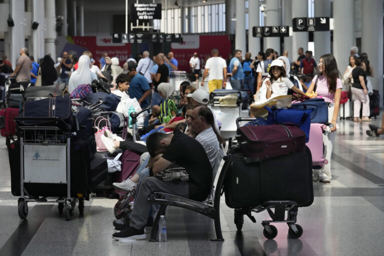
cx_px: 192
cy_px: 128
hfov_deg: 15.6
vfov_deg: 10.5
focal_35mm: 131
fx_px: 1397
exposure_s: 1/500
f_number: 9
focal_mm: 131
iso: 4000
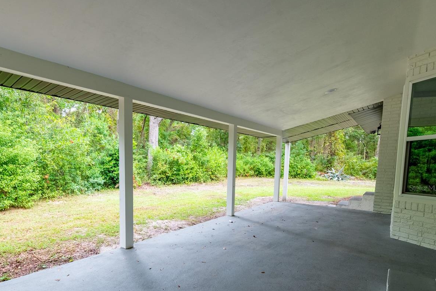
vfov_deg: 63.3
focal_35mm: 19
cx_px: 146
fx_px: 230
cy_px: 188
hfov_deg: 84.0
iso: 400
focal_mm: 14
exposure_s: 1/400
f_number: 8
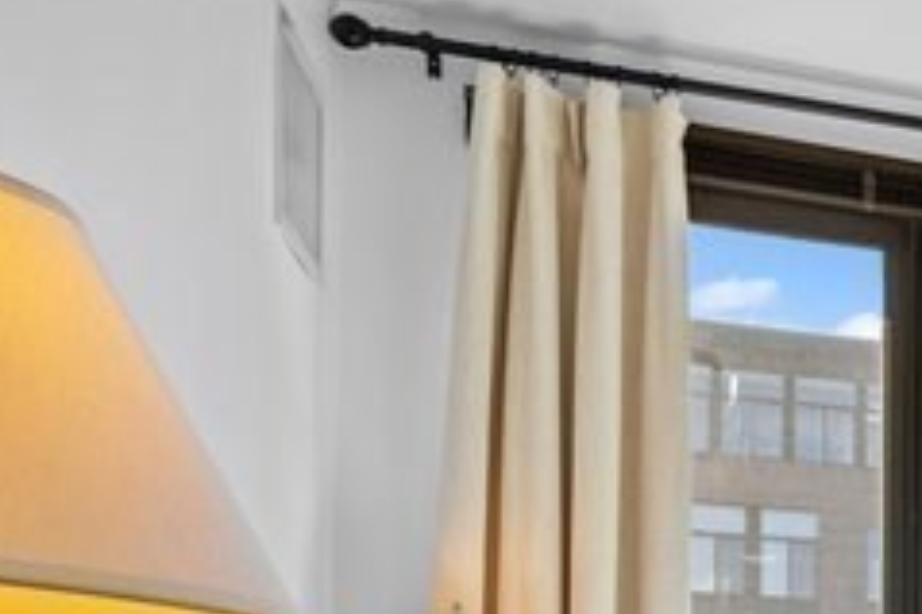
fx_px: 1715
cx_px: 1593
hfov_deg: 21.5
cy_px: 828
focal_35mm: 67
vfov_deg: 18.6
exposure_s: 1/8
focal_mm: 16
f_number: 8
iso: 200
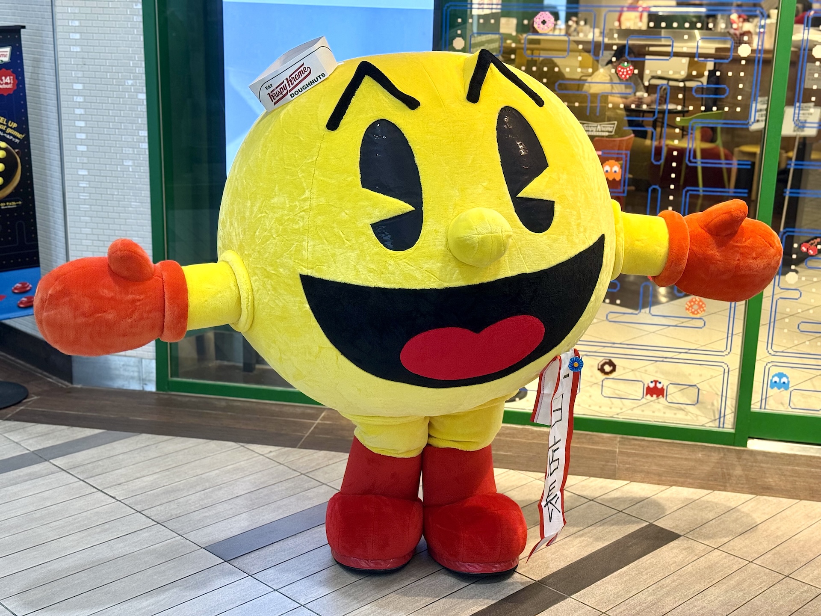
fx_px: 1138
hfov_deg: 39.7
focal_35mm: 48
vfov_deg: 30.3
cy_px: 308
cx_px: 410
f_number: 1.78
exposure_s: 1/50
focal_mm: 6.76
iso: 50
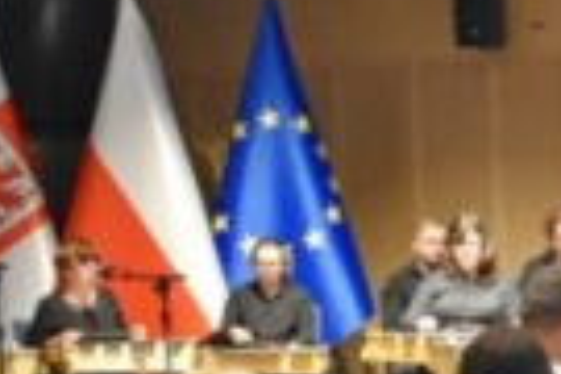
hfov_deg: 12.4
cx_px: 877
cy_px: 320
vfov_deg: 8.7
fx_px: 2446
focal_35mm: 157
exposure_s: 1/60
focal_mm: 22
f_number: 3.8
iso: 3200
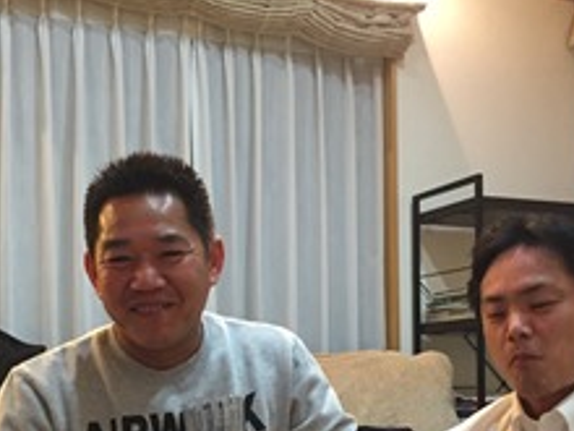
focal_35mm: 59
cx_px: 271
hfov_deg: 32.7
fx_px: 978
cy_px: 371
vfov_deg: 24.3
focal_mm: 4.15
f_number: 2.2
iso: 250
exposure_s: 1/24
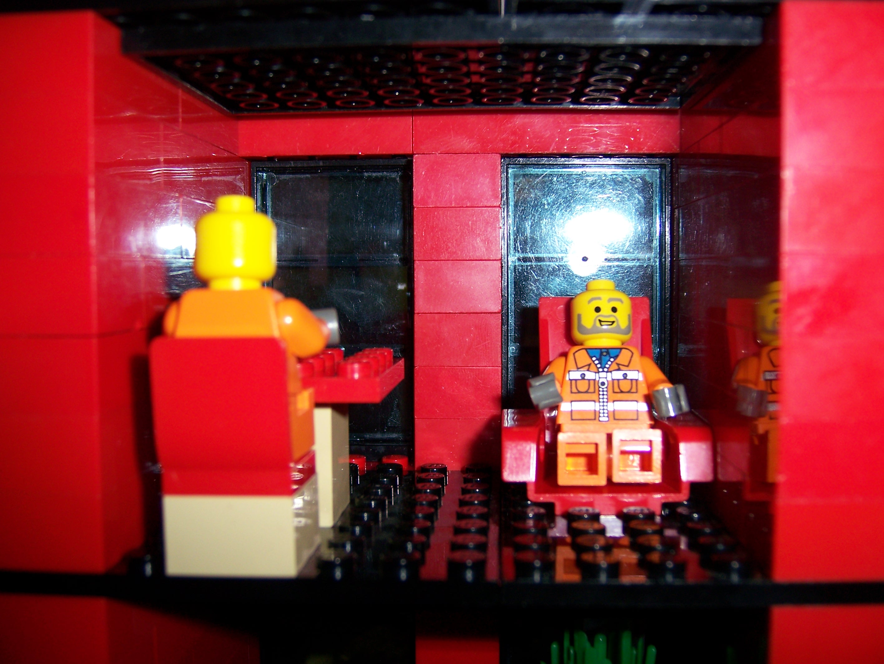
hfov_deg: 51.3
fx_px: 920
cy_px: 332
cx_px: 442
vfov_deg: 39.7
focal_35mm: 36
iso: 100
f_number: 2.8
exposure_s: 1/60
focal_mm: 6
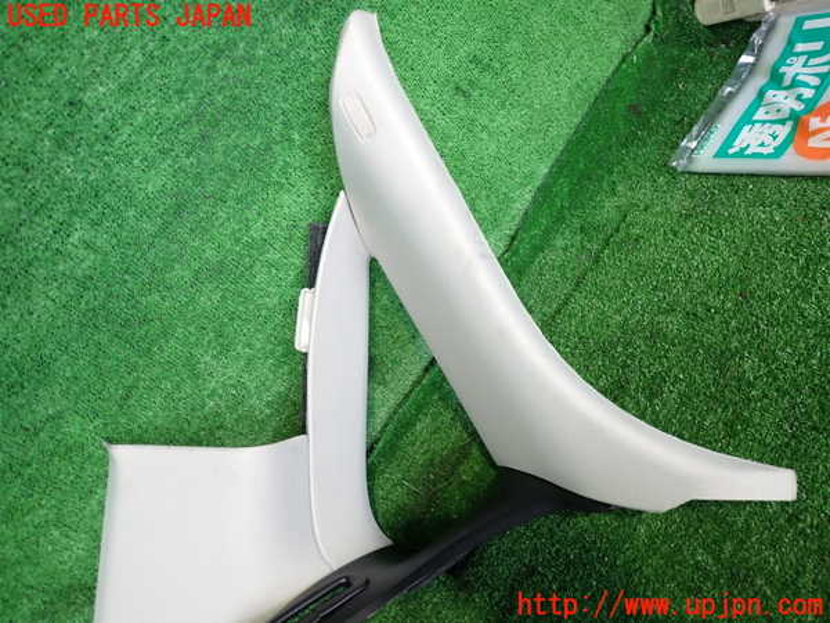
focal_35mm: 25
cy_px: 312
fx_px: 599
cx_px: 415
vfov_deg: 54.9
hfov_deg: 69.4
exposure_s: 1/40
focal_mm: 4.5
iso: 200
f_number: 2
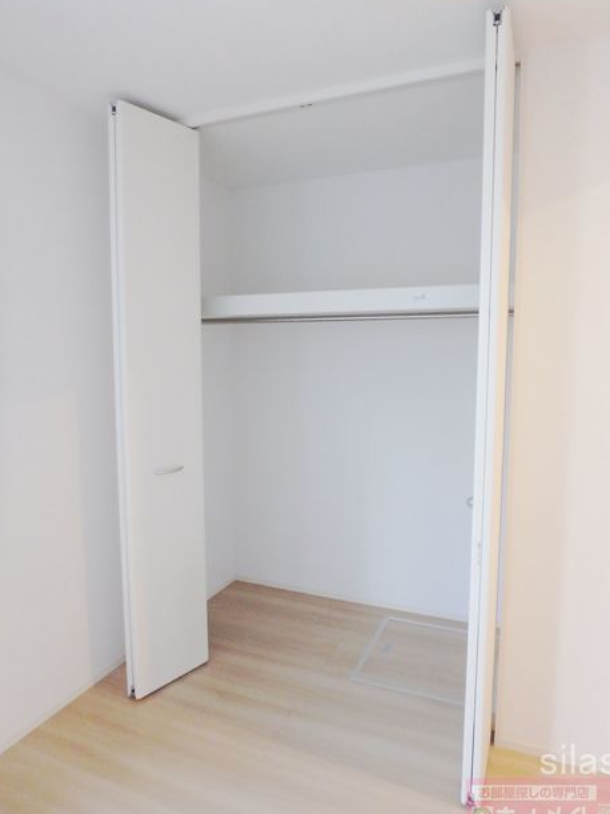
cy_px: 409
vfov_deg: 76.4
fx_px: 517
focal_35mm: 22
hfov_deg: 61.1
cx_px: 301
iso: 500
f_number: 3.5
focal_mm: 3.7
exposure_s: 1/30
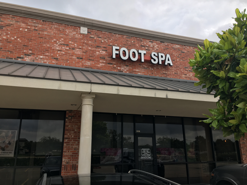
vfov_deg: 48.2
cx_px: 124
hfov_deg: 61.7
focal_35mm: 29
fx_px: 207
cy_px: 92
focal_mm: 4.15
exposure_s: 1/569
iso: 25
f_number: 2.2
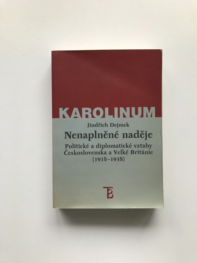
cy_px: 132
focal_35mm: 28
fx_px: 212
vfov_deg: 63.4
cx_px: 98
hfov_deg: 49.7
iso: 40
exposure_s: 1/33
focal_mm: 3.99
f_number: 1.8
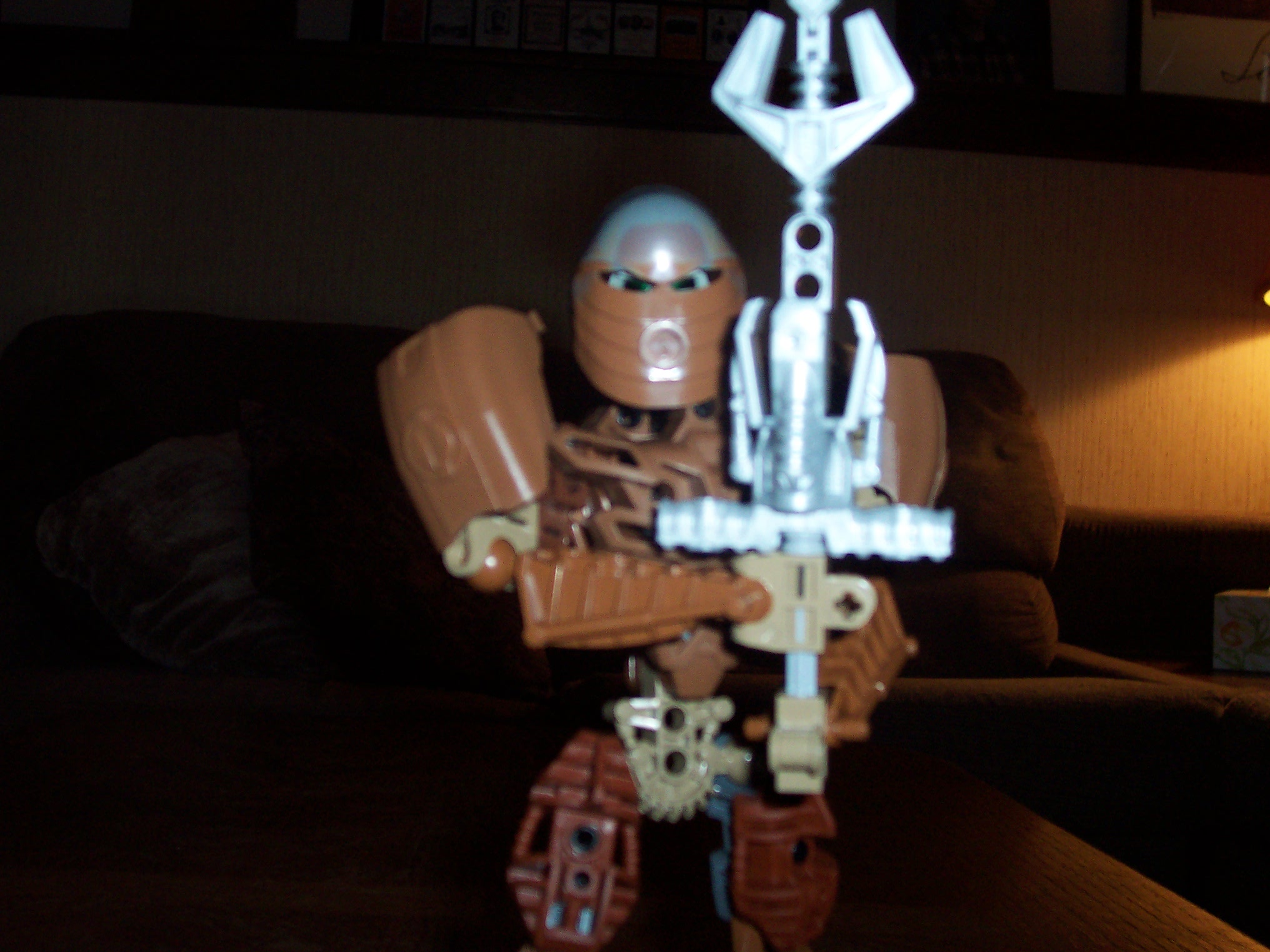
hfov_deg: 41.2
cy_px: 476
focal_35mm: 46
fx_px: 1688
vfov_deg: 31.5
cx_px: 635
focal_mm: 7
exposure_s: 1/60
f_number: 3
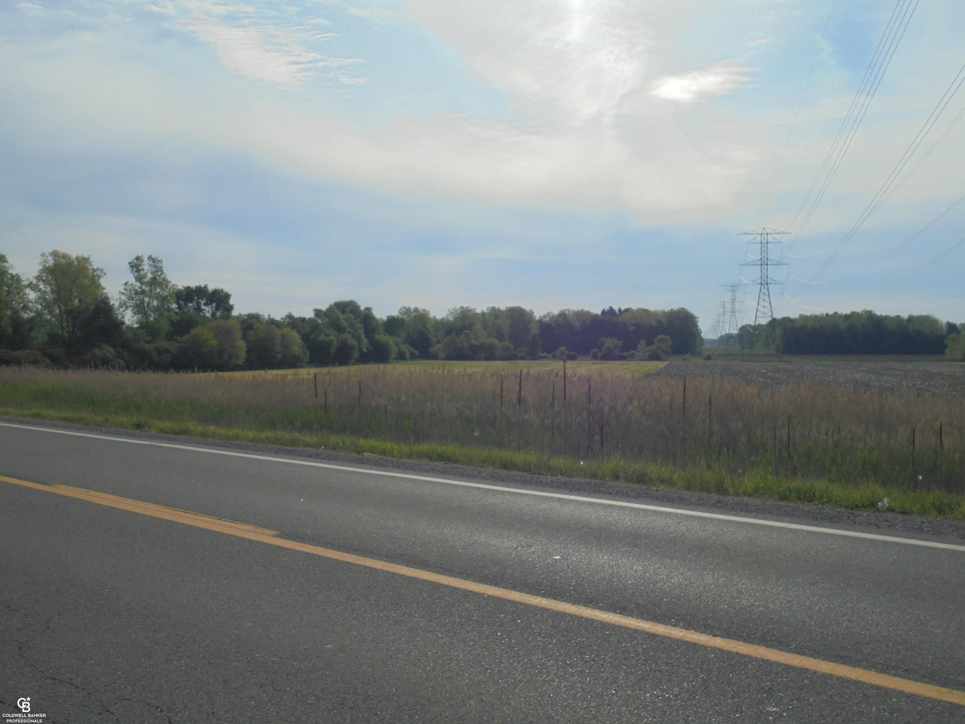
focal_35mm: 38
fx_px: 1059
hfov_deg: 49.0
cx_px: 482
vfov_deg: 37.7
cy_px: 362
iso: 100
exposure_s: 1/200
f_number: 13.3
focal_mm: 6.9
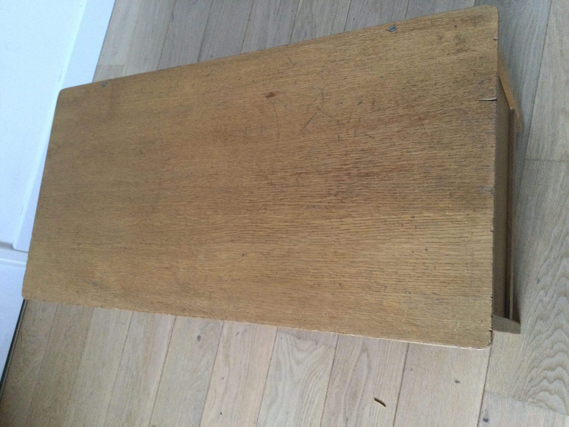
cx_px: 284
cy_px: 214
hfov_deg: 58.4
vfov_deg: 45.4
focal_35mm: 31
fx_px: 510
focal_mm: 3.3
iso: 250
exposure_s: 1/33
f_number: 2.4
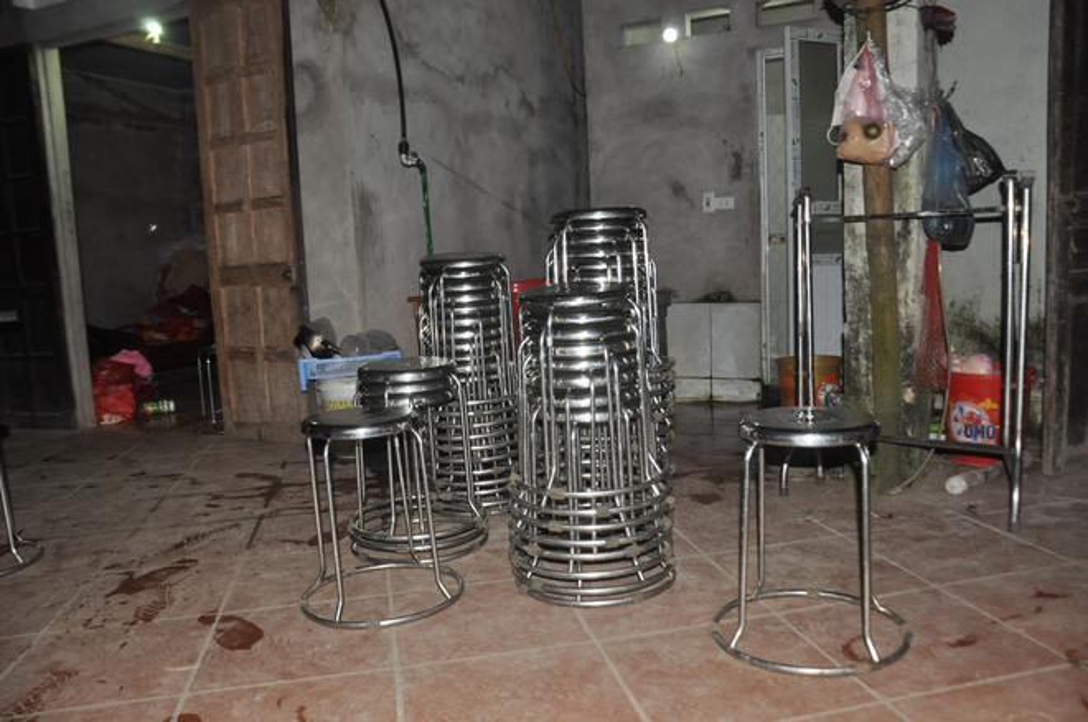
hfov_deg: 67.5
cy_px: 361
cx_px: 544
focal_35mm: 27
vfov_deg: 47.8
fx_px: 815
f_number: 4
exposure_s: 1/60
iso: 800
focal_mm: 18
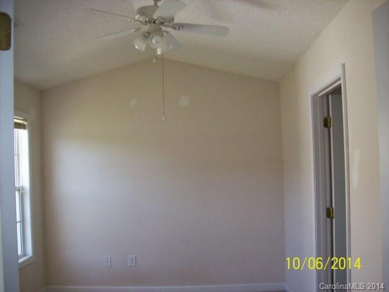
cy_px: 146
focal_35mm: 36
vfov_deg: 39.7
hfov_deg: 51.4
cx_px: 194
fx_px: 405
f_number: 2.7
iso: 200
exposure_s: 1/146
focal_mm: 6
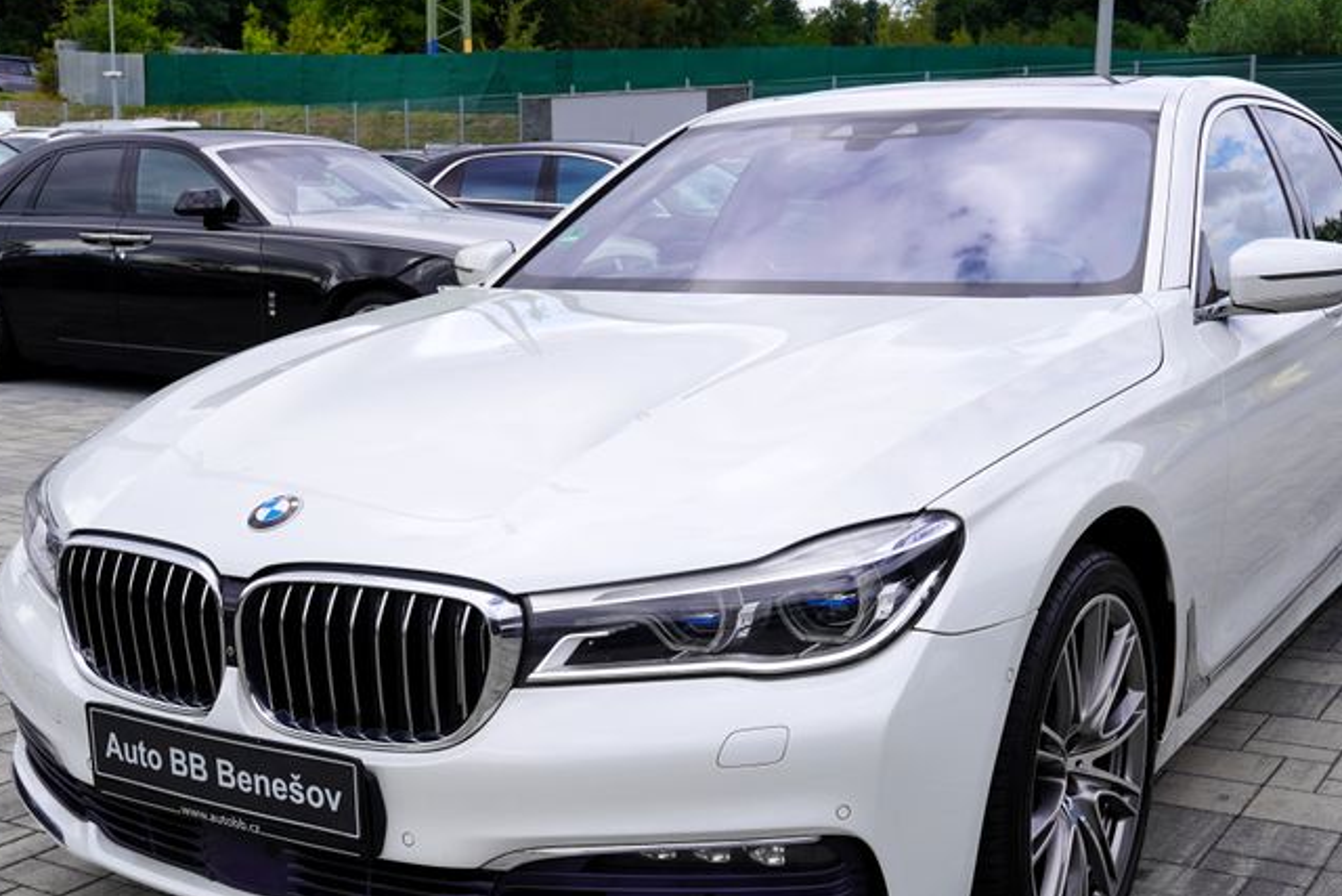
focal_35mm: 48
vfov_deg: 28.1
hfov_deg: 41.1
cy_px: 486
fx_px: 1790
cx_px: 673
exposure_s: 1/125
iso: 100
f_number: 9
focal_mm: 30
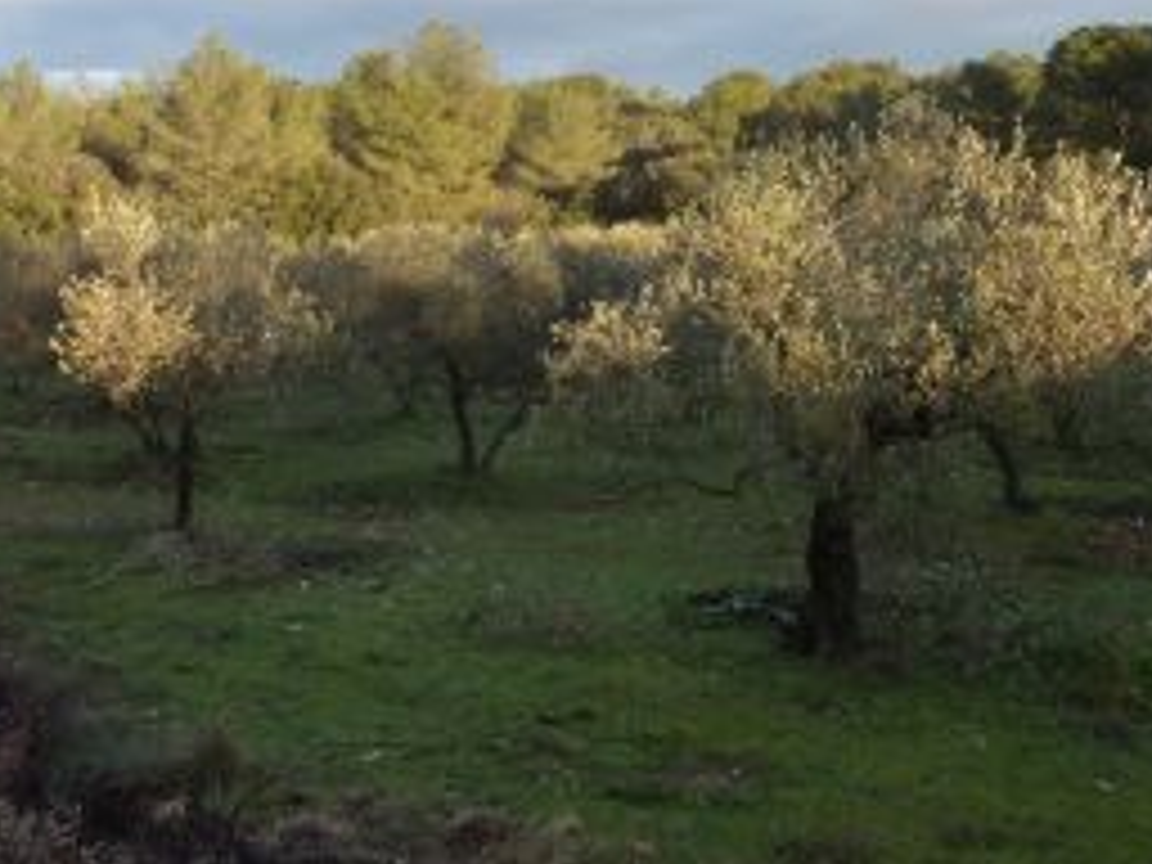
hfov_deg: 47.9
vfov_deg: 36.0
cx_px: 590
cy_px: 220
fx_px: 1298
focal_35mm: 39
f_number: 3.5
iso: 250
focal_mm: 4.1
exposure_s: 1/250
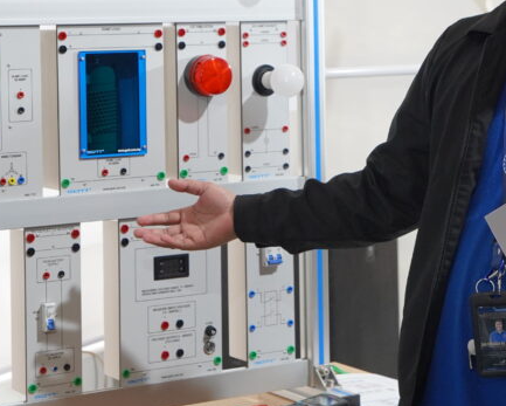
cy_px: 42
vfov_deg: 14.8
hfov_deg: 18.6
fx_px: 1545
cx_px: 226
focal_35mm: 103
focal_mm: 31
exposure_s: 1/160
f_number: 4
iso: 1250
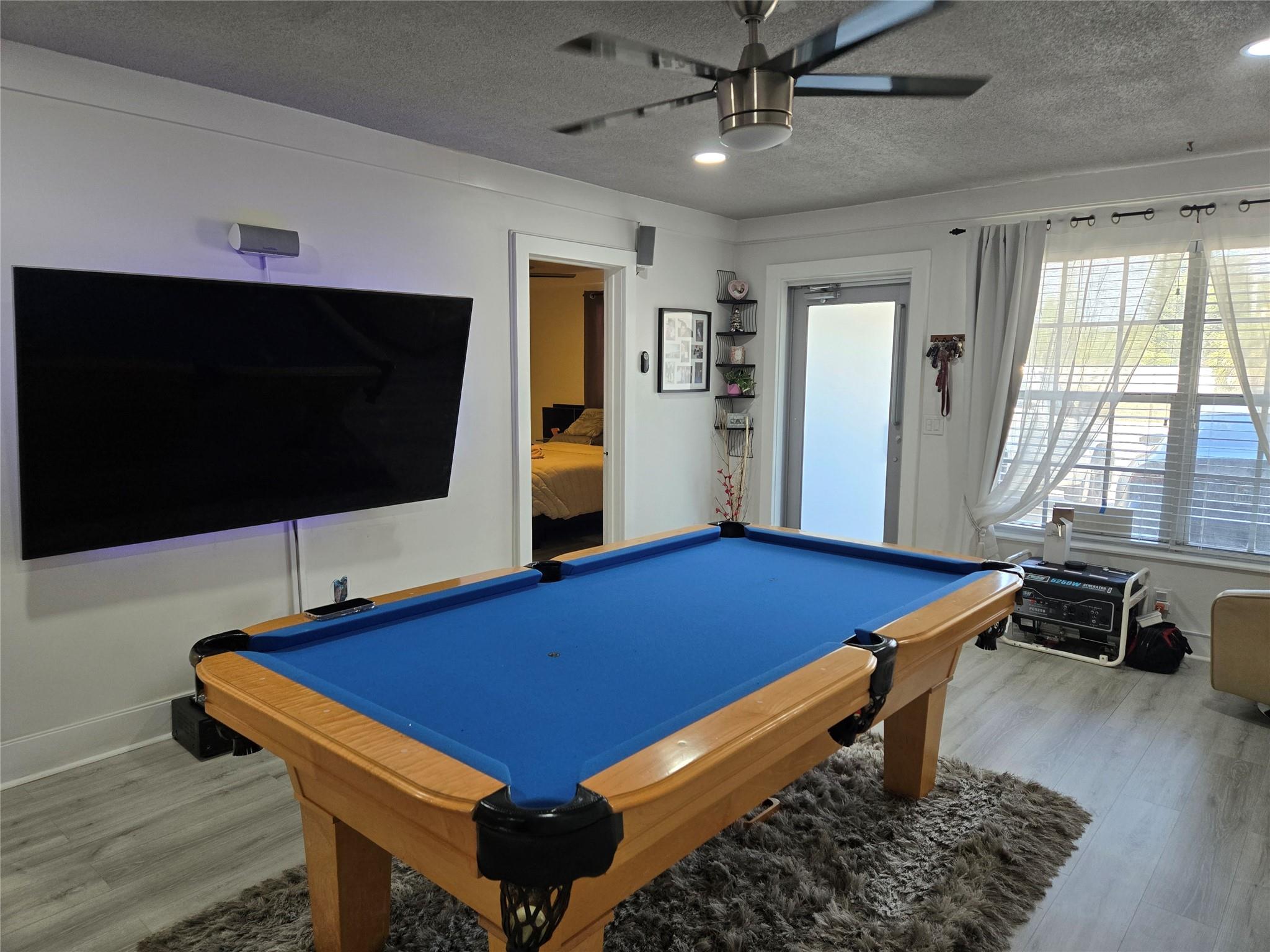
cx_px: 635
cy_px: 476
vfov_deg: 58.9
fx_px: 844
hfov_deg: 73.9
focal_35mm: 23
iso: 125
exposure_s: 1/100
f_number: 1.8
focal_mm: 5.4
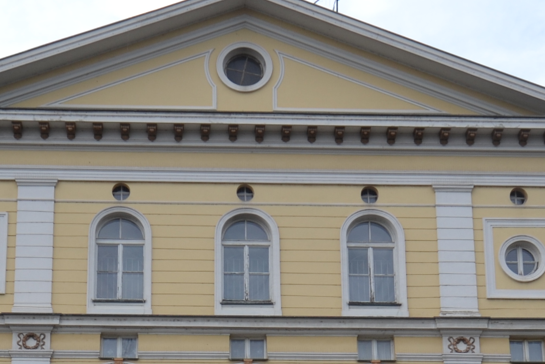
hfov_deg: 24.8
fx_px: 1241
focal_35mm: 82
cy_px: 413
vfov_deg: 16.1
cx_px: 257
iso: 100
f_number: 7.1
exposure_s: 1/200
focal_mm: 16
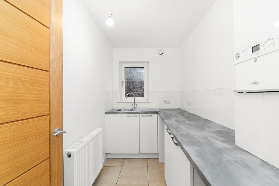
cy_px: 93
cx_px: 140
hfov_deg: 100.4
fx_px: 116
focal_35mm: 15
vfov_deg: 77.3
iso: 200
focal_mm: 10
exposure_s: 1/6
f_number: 9
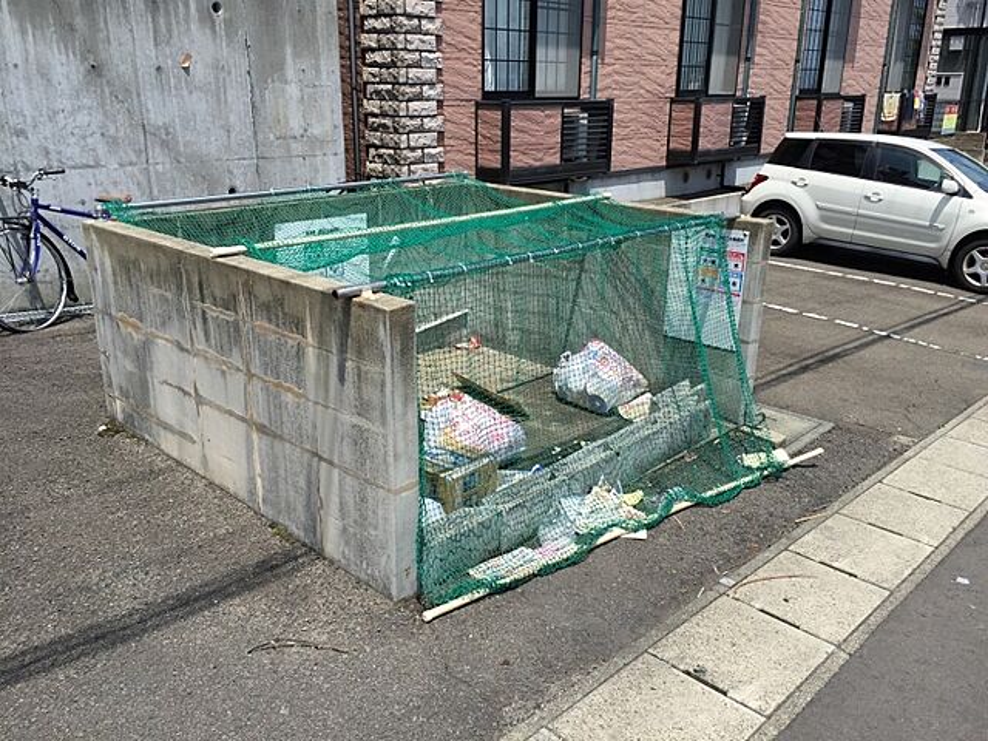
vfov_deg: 48.2
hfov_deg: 61.7
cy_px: 370
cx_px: 494
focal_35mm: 29
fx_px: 828
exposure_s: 1/2198
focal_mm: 4.15
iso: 32
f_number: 2.2
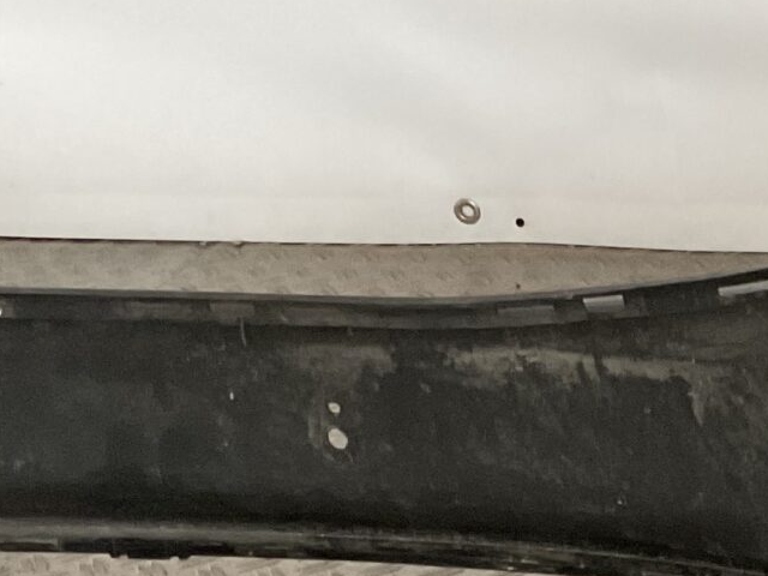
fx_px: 2574
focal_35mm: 116
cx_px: 956
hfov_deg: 16.2
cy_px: 618
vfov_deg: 12.6
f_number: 1.8
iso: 200
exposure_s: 1/50
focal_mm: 3
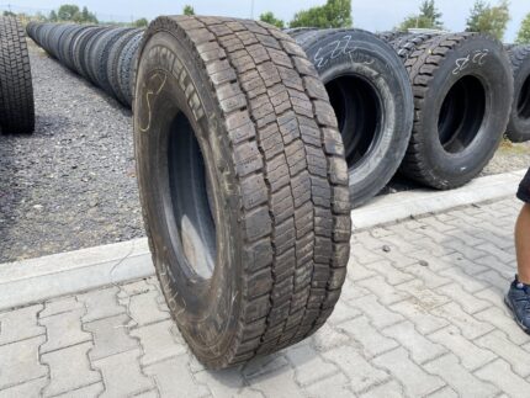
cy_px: 199
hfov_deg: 67.3
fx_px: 398
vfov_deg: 53.1
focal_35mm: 26
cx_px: 265
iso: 32
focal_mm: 4.25
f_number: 1.8
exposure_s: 1/1193
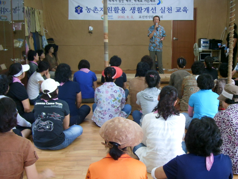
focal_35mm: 45
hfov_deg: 42.1
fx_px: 310
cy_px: 89
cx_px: 123
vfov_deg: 32.2
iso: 200
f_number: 3.5
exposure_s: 1/20
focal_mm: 6.6
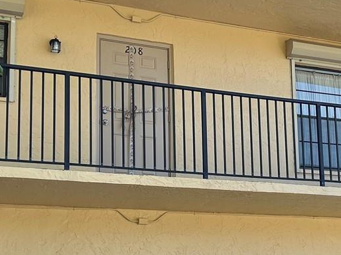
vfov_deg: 18.1
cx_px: 295
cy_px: 179
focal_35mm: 81
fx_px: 798
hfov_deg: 23.6
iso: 50
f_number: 1.5
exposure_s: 1/1029
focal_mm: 5.7
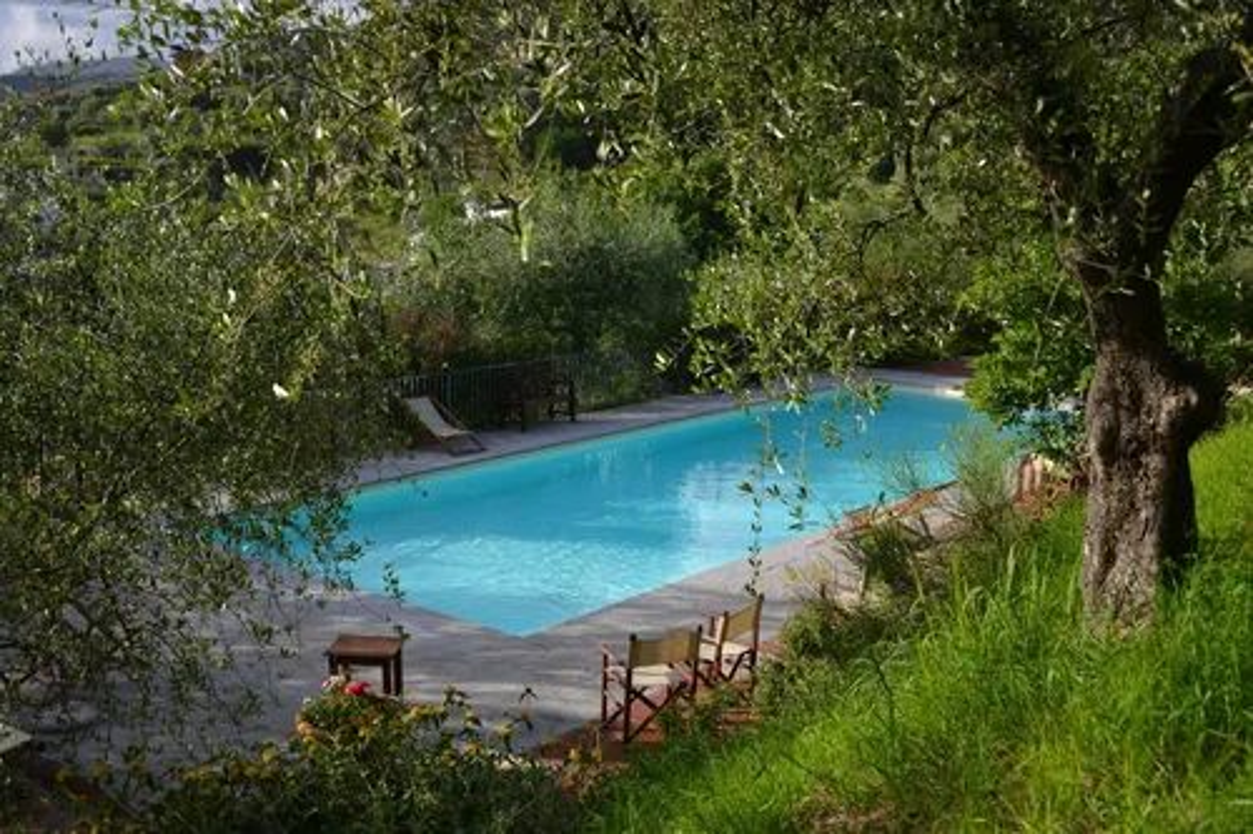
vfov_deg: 35.0
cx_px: 626
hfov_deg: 50.7
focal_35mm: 38
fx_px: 1322
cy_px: 417
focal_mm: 38
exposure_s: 1/250
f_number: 7.1
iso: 100
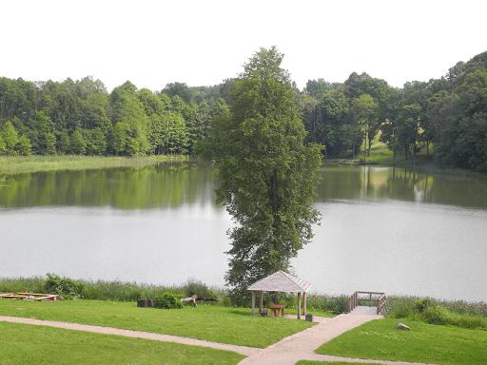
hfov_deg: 18.7
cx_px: 244
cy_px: 182
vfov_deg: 14.1
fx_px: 1477
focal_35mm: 105
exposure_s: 1/320
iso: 100
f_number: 4.5
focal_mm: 22.5
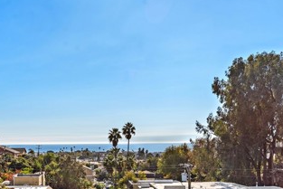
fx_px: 385
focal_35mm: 49
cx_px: 106
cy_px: 143
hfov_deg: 40.0
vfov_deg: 27.2
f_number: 7.1
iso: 160
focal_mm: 24
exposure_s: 1/800
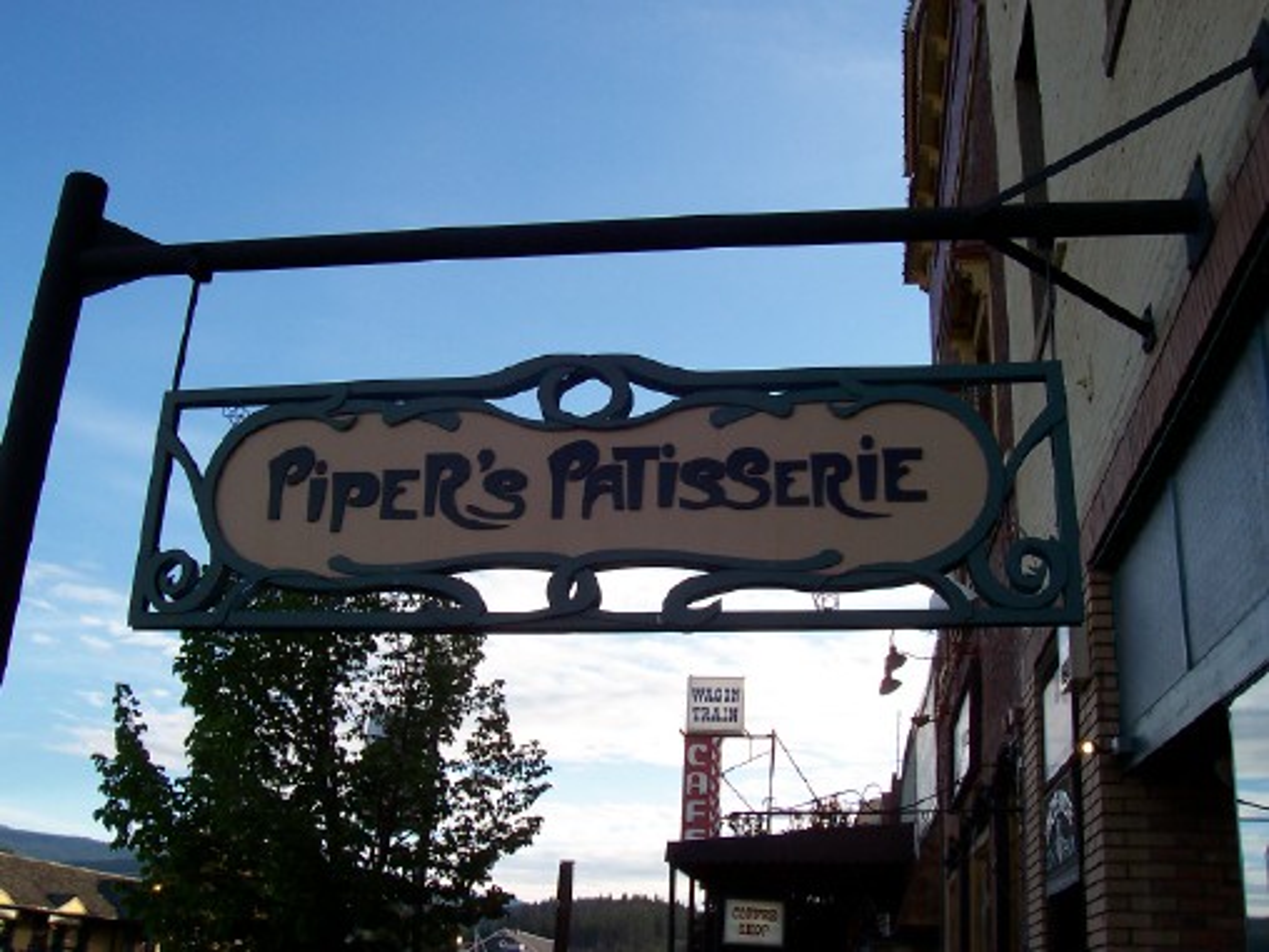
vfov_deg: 38.7
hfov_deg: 50.1
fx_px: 1356
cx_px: 634
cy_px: 476
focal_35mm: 37
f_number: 5.6
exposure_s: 1/250
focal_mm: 5.6
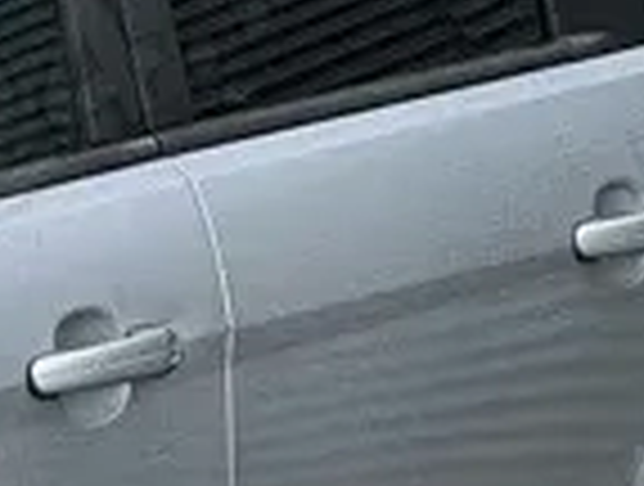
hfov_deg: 3.6
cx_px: -941
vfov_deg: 2.8
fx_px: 10016
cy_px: 225
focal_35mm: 537
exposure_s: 1/415
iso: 32
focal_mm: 9
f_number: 2.8
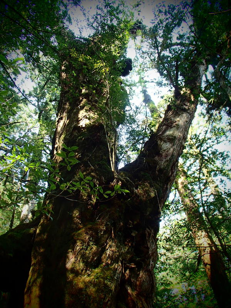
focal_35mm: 28
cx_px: 116
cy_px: 154
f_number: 3.9
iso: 200
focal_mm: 5
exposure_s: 1/50
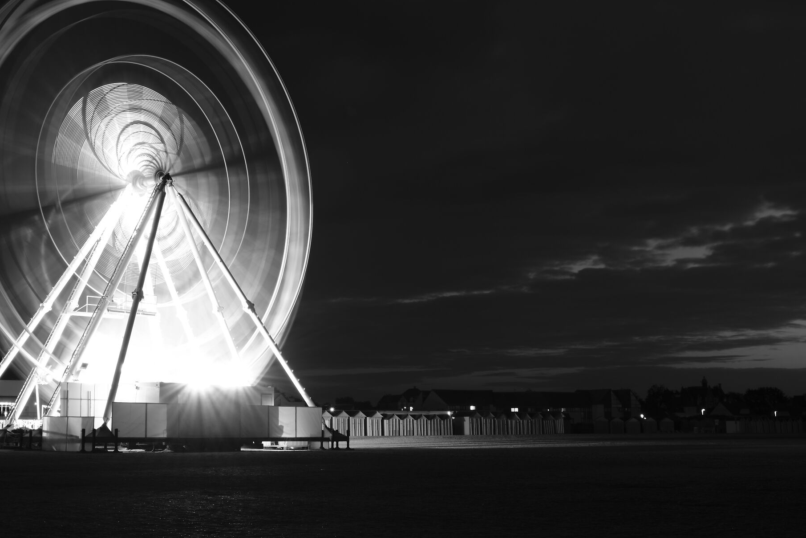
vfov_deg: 25.5
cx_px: 279
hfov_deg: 37.2
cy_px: 219
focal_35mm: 53
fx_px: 1187
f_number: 11
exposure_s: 10
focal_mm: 26.5
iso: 125
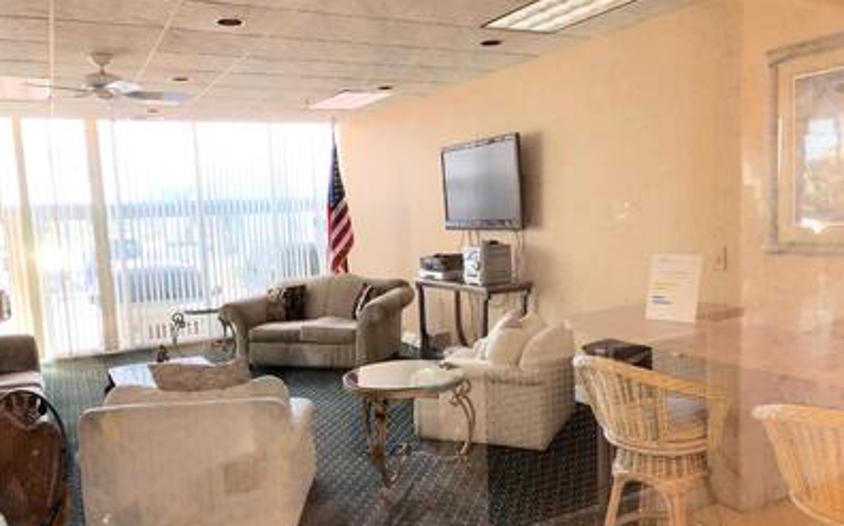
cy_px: 281
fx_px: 690
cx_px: 420
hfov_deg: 62.9
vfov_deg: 41.8
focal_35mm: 30
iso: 50
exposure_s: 1/60
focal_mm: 3.99
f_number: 1.8
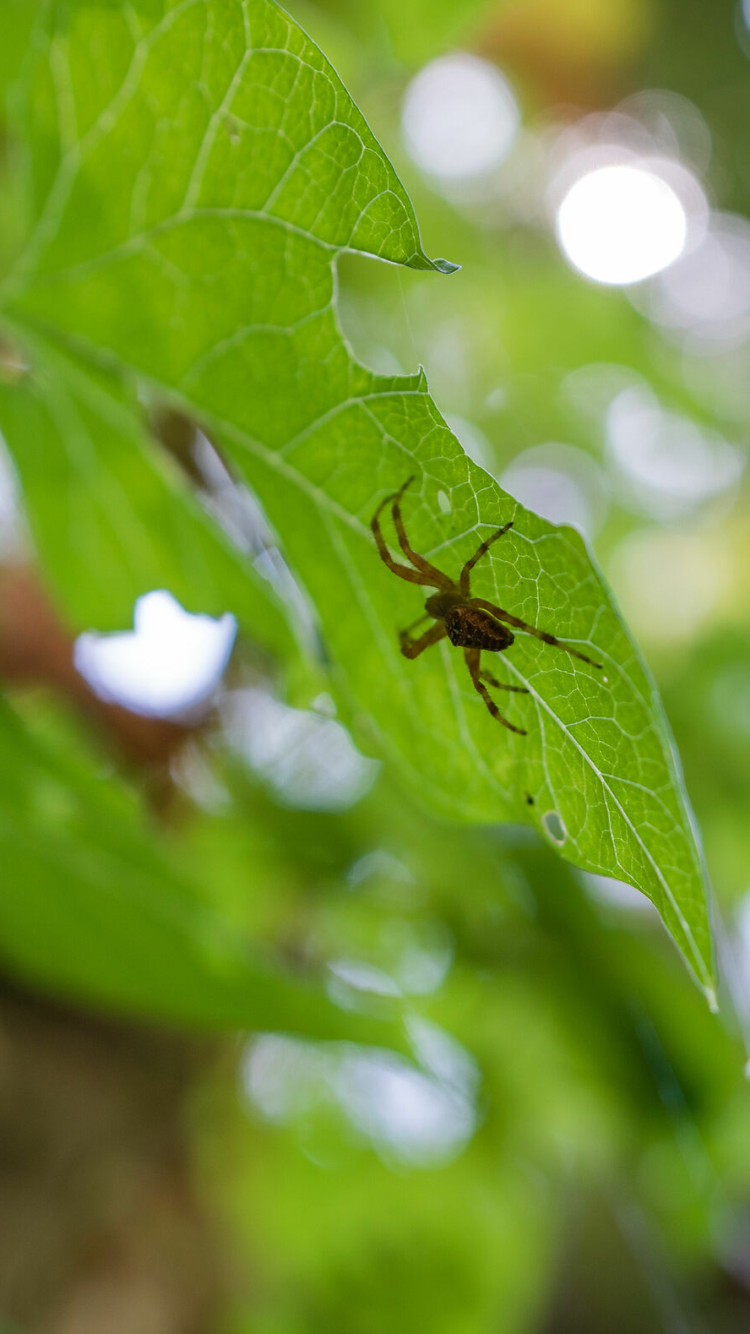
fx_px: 1520
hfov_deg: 27.7
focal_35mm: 43
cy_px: 669
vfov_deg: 47.4
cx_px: 416
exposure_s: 1/320
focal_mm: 18
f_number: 1.8
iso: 100
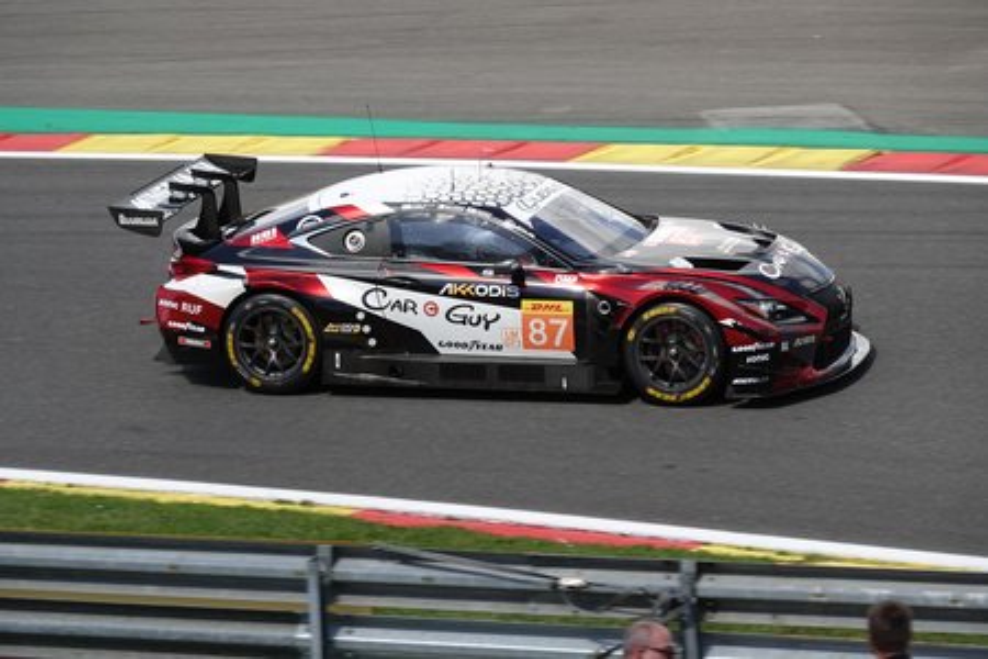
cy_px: 330
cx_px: 494
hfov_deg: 12.5
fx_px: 4501
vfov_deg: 8.4
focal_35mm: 164
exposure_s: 1/800
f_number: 4
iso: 160
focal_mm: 60.29
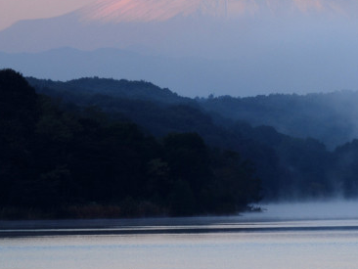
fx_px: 5382
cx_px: 309
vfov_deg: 2.9
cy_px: 106
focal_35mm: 520
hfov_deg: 3.8
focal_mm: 165
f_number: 11
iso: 100
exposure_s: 1/15
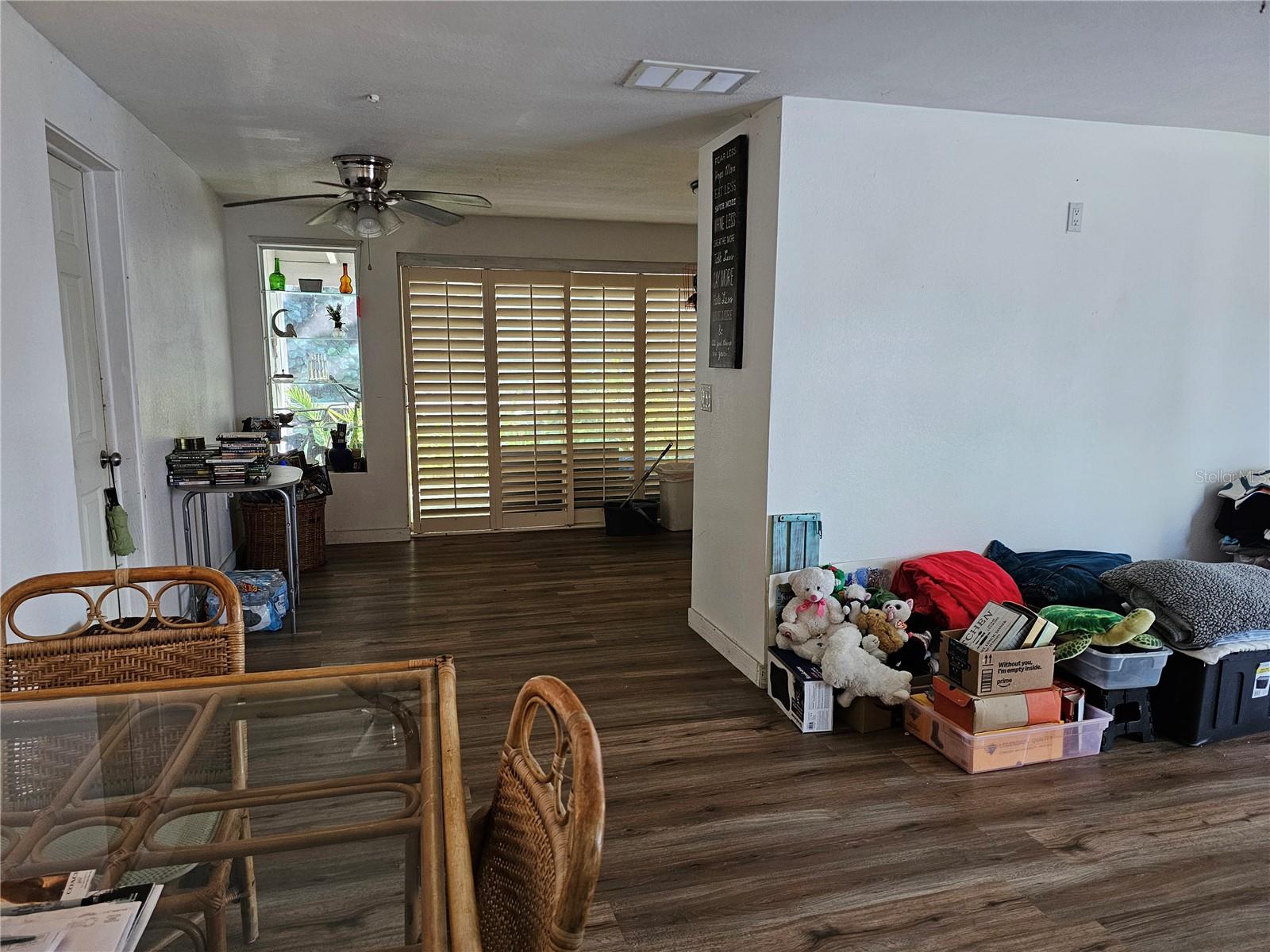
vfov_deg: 58.9
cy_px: 476
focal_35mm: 23
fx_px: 844
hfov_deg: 73.9
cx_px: 635
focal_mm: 6.3
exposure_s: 1/120
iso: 400
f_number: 1.7
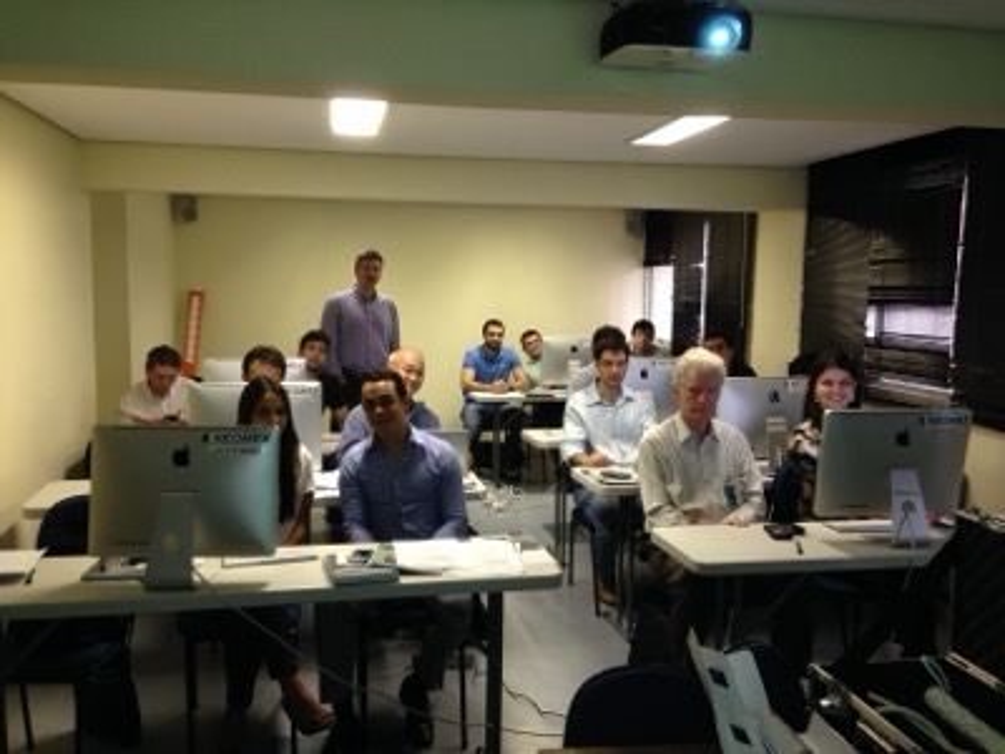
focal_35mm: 33
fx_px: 958
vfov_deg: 42.9
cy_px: 377
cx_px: 502
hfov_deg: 55.4
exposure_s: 1/20
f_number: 2.4
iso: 100
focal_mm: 4.12
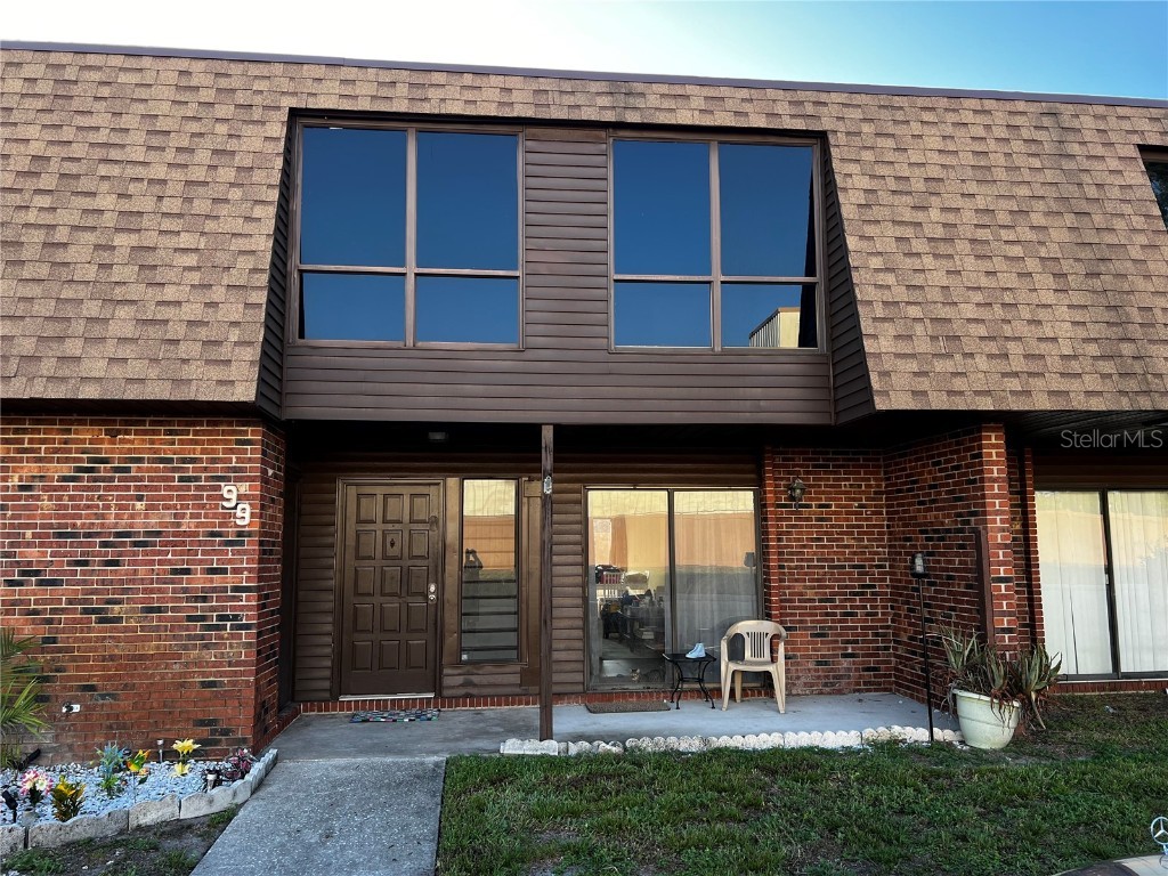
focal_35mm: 26
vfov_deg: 53.1
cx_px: 584
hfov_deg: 67.3
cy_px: 438
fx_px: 877
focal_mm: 5.7
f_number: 1.5
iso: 40
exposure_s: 1/274
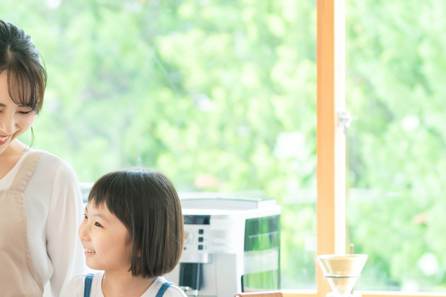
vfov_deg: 5.7
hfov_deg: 8.6
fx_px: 2972
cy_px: 215
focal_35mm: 240
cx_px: 126
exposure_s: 1/160
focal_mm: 127
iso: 640
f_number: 4
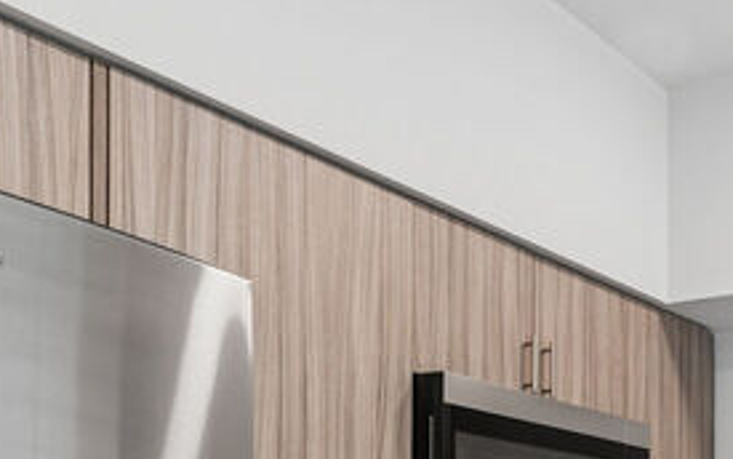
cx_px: 781
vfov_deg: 22.2
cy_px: 606
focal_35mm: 52
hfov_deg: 34.3
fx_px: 1039
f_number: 9
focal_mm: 14
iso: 100
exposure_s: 1/5
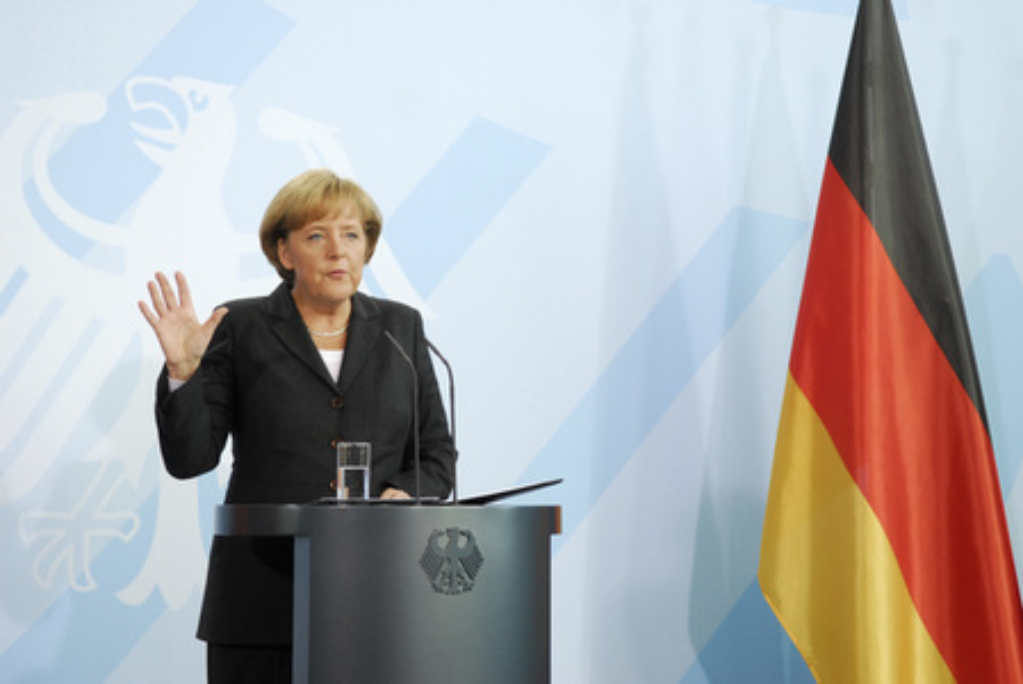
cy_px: 342
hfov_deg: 24.6
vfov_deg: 16.6
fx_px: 2346
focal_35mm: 82
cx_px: 512
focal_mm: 55
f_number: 4
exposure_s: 1/250
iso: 640
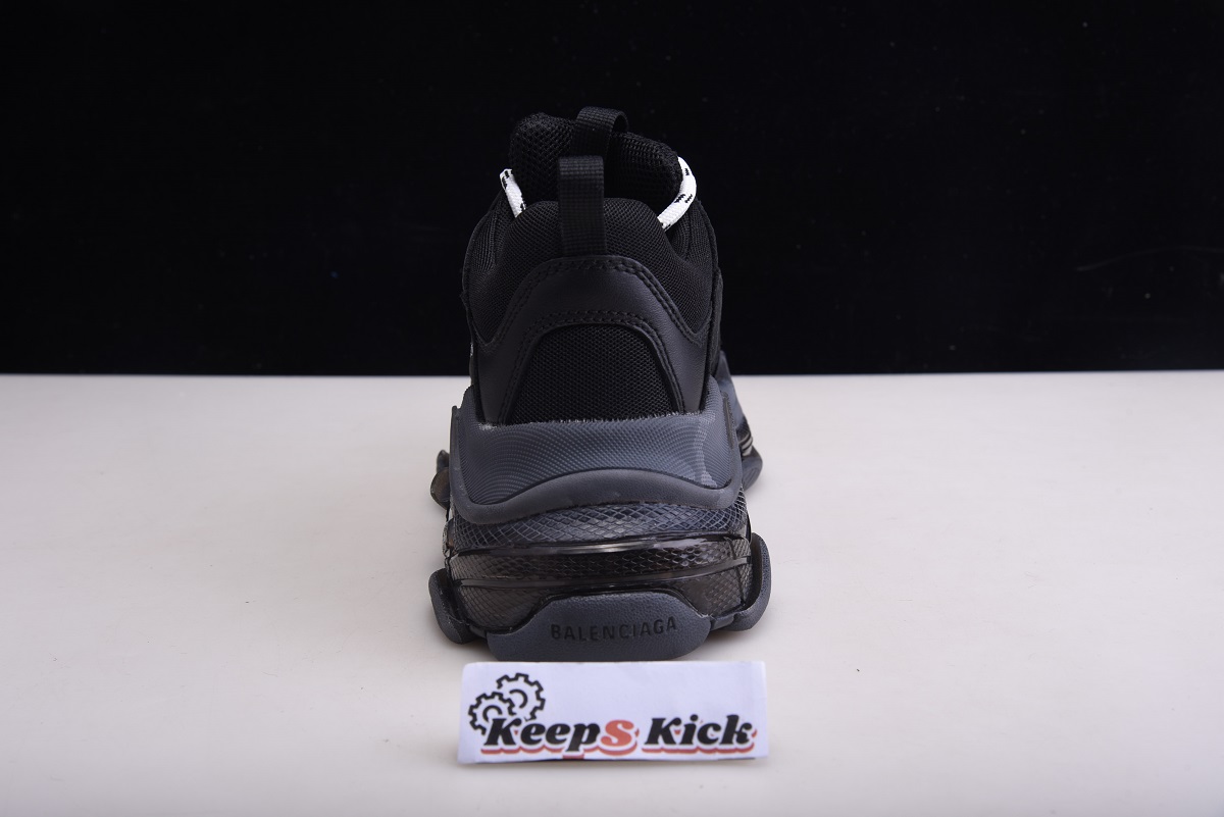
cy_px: 408
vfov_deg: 23.4
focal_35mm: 58
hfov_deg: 34.5
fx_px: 1973
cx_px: 612
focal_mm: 58
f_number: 11
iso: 100
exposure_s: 1/200
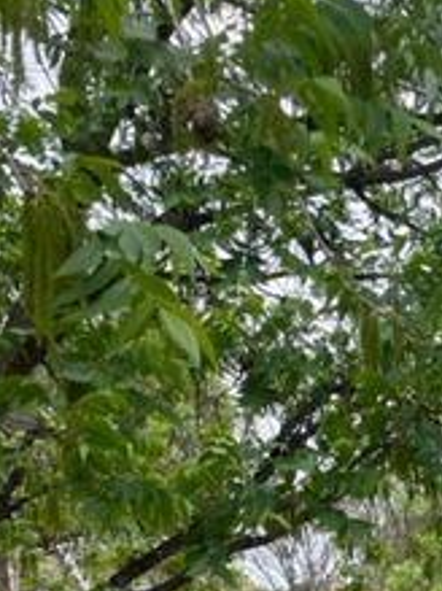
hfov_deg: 17.8
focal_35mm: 76
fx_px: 1295
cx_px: 617
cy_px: 793
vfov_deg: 22.6
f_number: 1.6
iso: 32
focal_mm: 4.2
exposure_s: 1/831
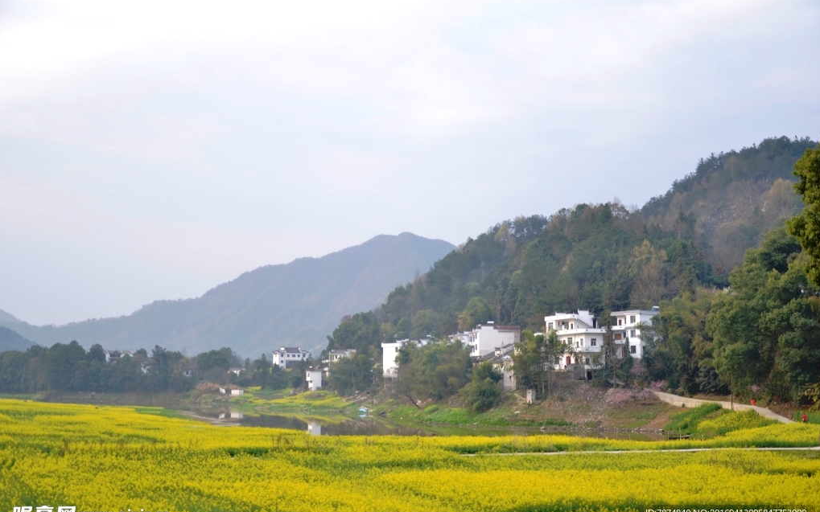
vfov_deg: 28.0
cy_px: 256
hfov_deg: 43.5
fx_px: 1028
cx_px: 411
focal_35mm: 46
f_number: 4.2
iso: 100
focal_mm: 30
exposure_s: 1/40
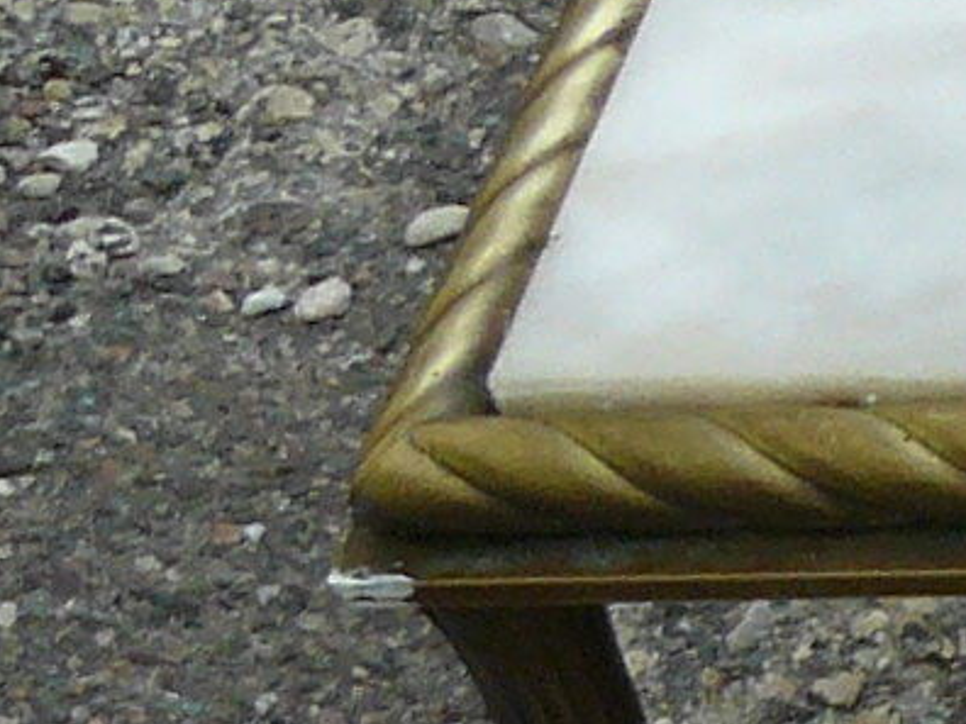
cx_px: 3237
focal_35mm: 279
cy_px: 763
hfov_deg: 6.3
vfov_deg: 5.3
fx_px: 7786
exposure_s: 1/160
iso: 100
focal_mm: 6
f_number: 4
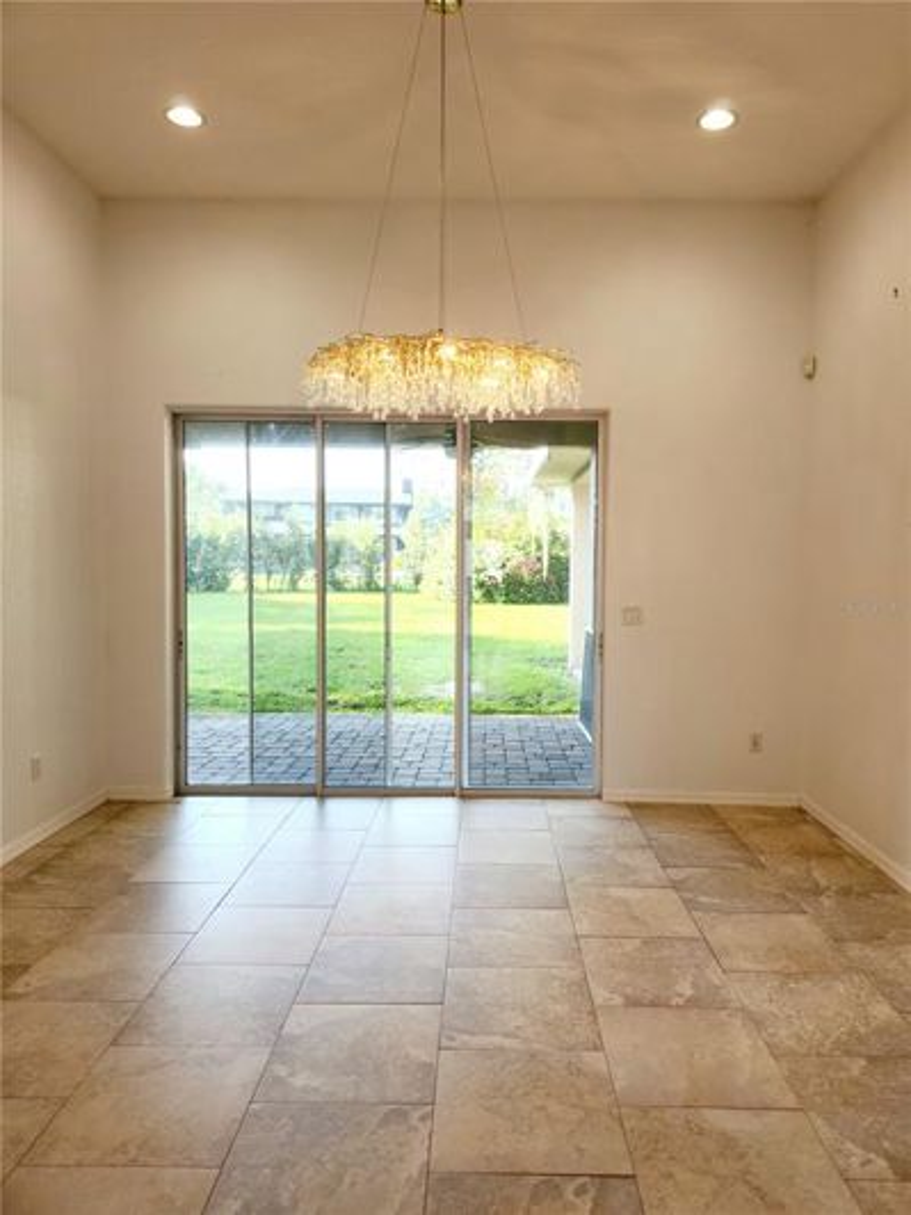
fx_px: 807
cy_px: 608
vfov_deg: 73.9
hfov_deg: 58.9
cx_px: 456
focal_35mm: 23
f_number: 1.8
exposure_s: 1/60.2
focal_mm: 5.4
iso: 20
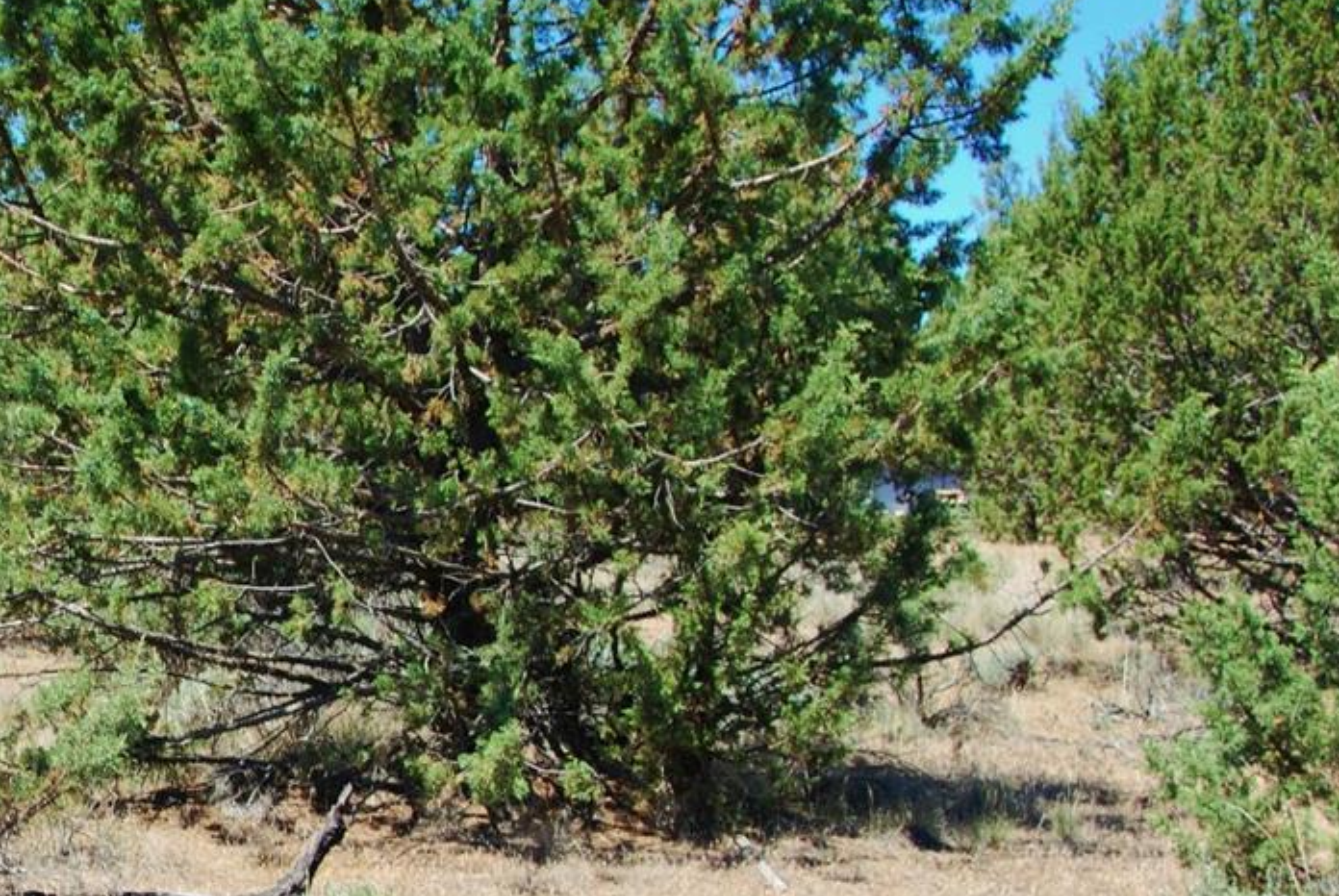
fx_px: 3128
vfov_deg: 16.2
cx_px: -69
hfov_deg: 23.0
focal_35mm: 84
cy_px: 695
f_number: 7.1
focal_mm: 26
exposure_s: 1/200
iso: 100
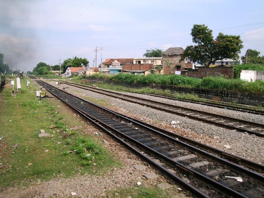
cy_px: 99
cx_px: 132
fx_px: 214
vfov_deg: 49.7
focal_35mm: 28
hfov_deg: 63.4
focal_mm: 5.8
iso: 50
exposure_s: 1/198
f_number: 6.3
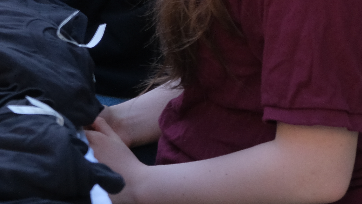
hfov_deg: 11.0
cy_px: -232
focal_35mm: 183
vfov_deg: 6.4
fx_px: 1757
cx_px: -270
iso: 800
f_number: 5.6
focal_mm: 27.7
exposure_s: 1/200
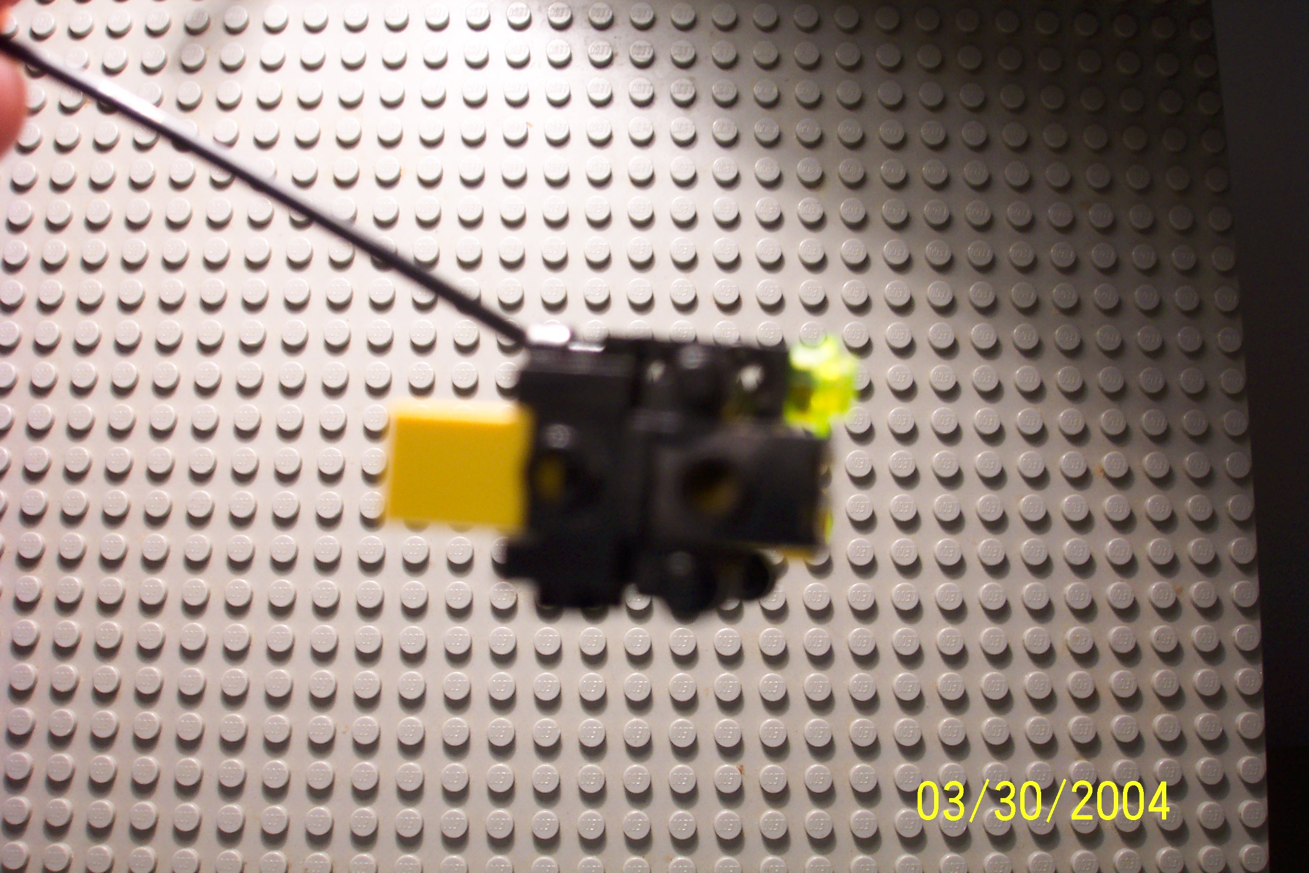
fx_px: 1273
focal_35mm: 35
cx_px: 654
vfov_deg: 37.9
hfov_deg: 54.4
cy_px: 436
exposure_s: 1/45
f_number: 2.8
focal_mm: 7.5
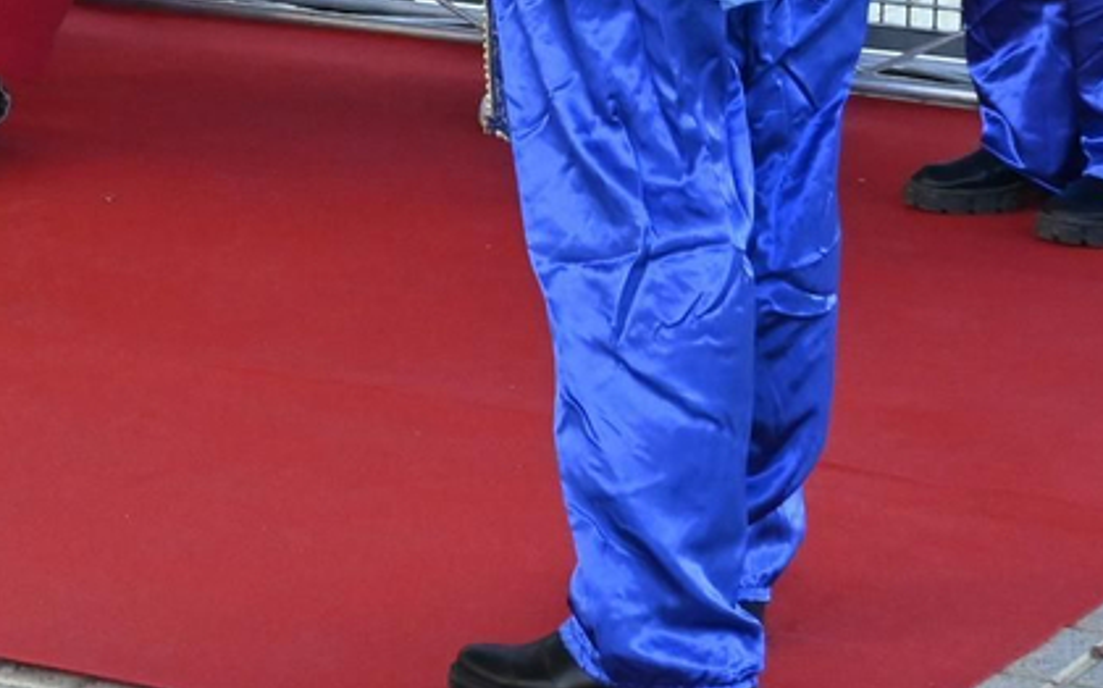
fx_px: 5076
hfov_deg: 12.0
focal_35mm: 169
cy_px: -386
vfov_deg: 7.6
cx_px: -425
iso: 1000
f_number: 5
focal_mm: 29
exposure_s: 1/320
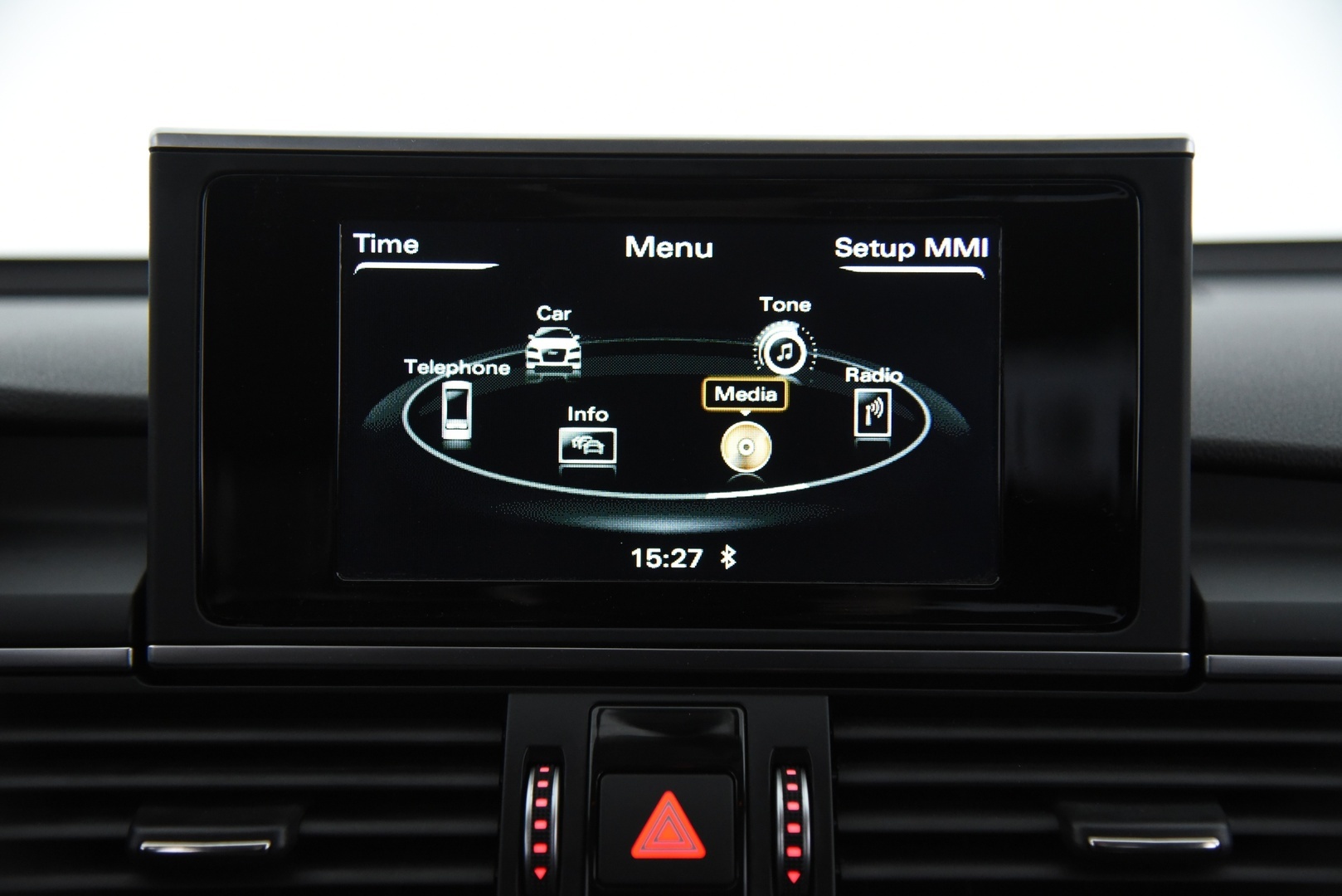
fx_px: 2051
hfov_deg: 36.2
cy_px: 448
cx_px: 671
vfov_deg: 24.6
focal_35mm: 55
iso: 4000
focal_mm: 55
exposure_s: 1/60
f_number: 4
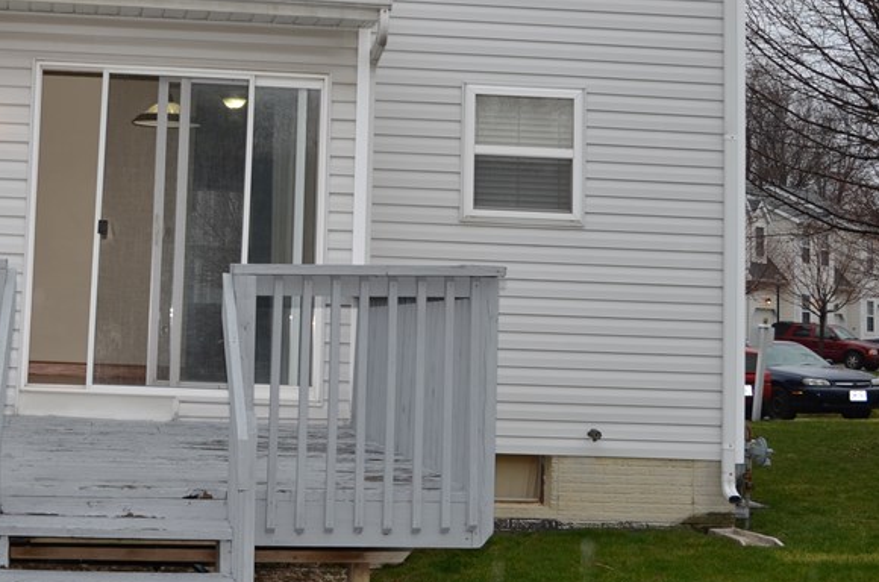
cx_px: 122
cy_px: 155
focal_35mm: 62
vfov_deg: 21.6
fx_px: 1511
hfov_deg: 31.2
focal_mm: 22
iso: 180
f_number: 5.6
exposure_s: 1/125
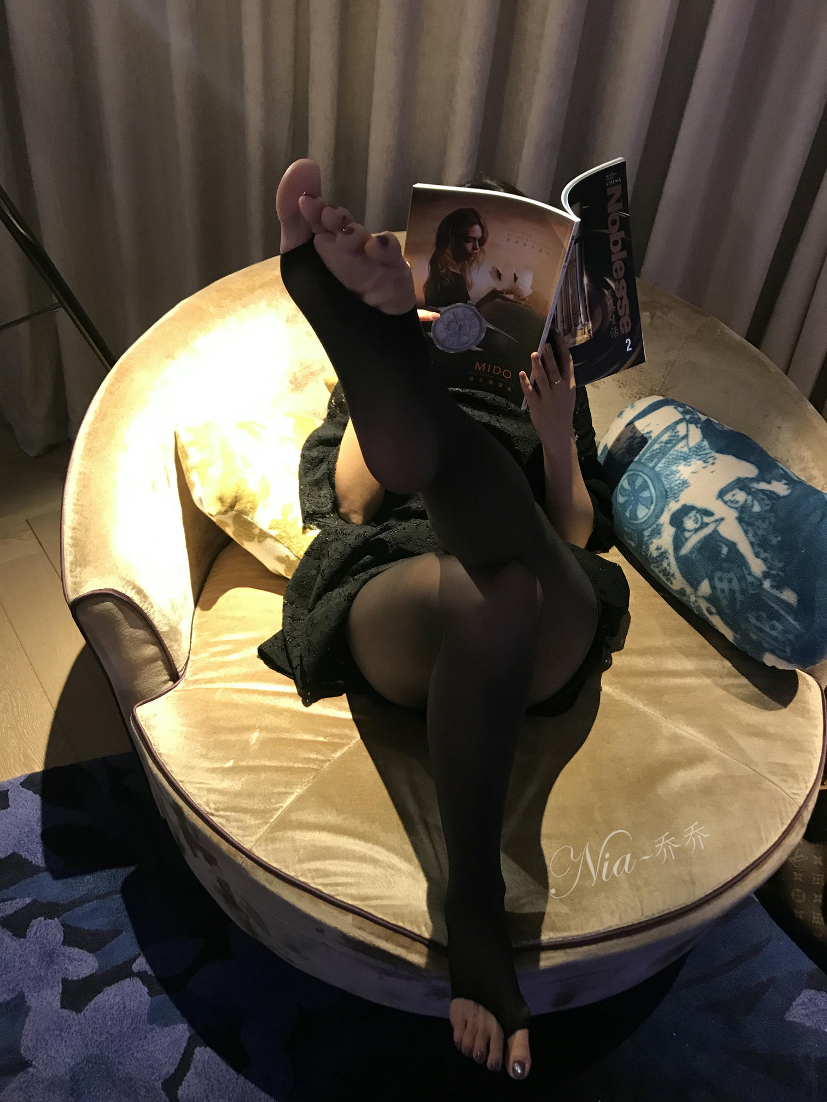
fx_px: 892
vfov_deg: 63.4
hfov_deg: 49.7
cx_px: 414
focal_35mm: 28
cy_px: 551
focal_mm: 3.99
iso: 64
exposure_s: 1/17
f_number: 1.8
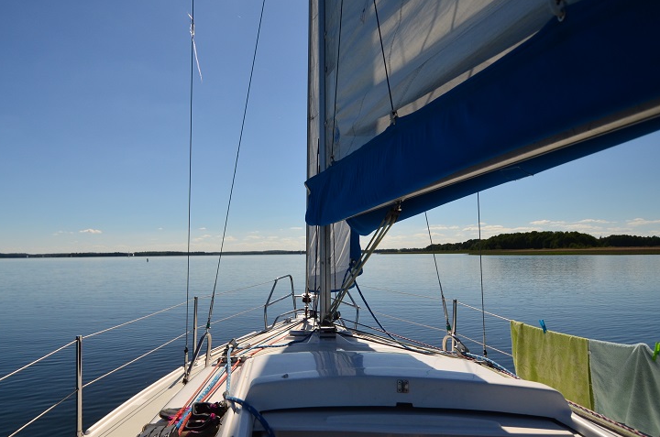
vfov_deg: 51.0
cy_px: 242
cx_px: 258
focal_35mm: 25
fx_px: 457
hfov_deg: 70.7
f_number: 4
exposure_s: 1/8000
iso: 250
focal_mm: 12
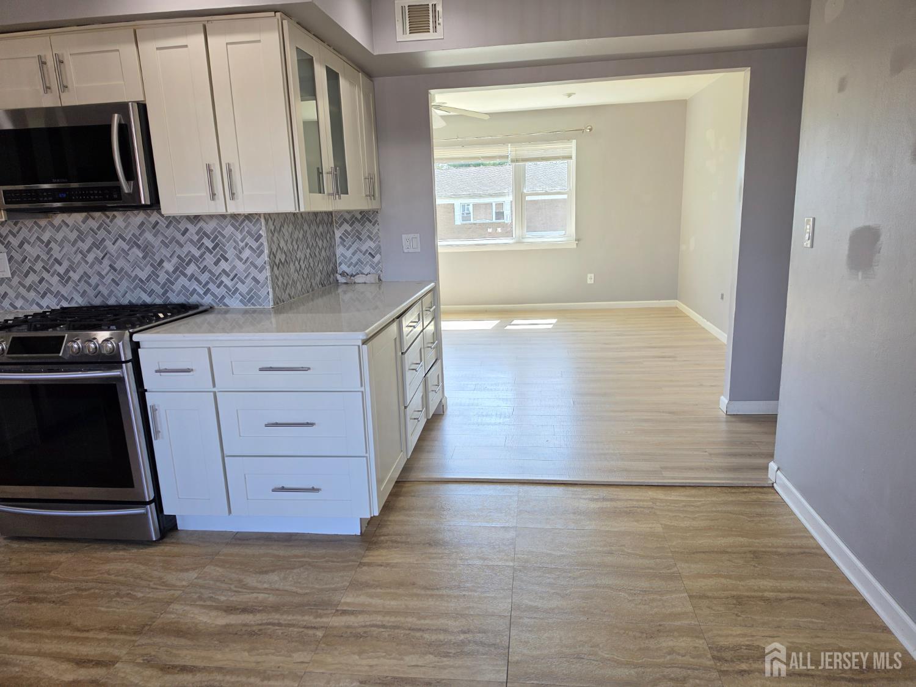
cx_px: 458
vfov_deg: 58.9
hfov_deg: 73.9
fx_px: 609
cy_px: 344
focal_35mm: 23
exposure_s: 1/120
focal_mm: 6.5
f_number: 1.4
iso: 32
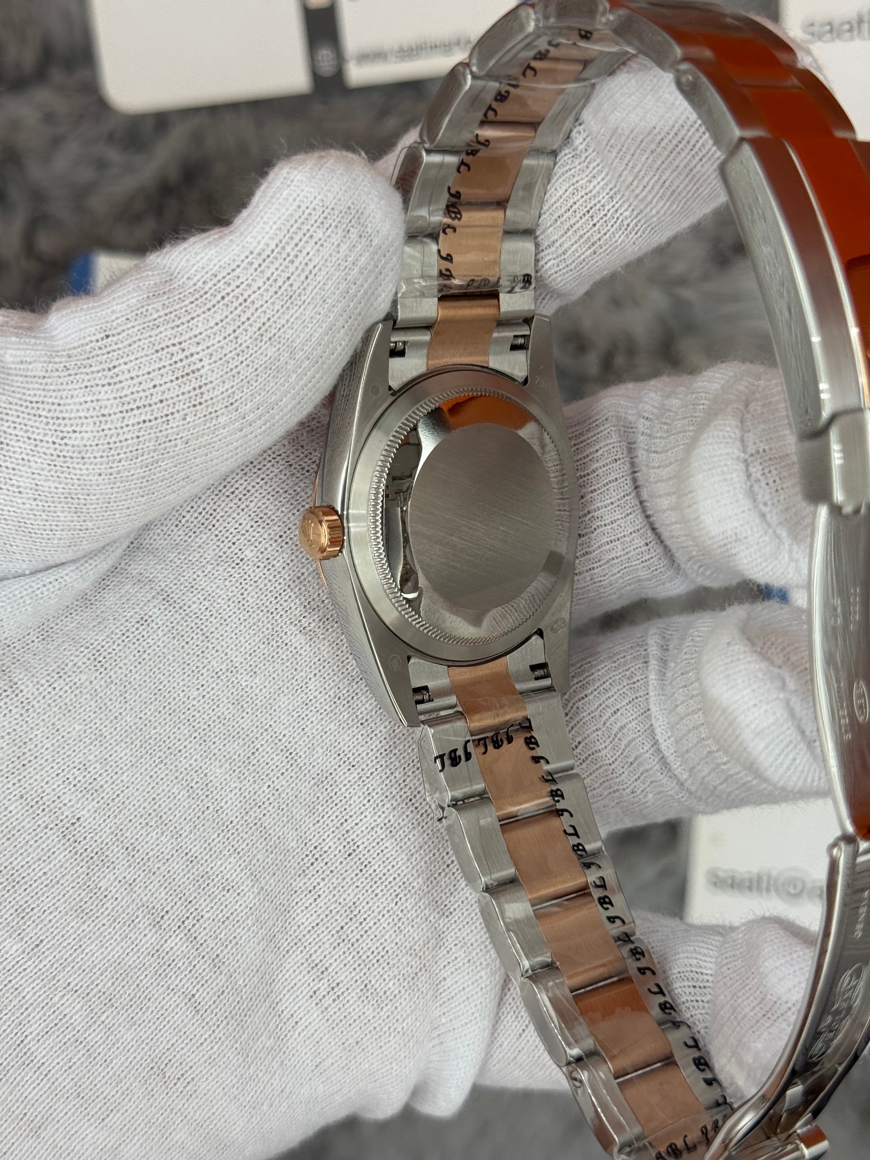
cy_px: 580
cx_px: 435
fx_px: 1609
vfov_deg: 39.7
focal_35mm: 48
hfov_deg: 30.3
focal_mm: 6.76
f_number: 1.78
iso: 64
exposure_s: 1/975
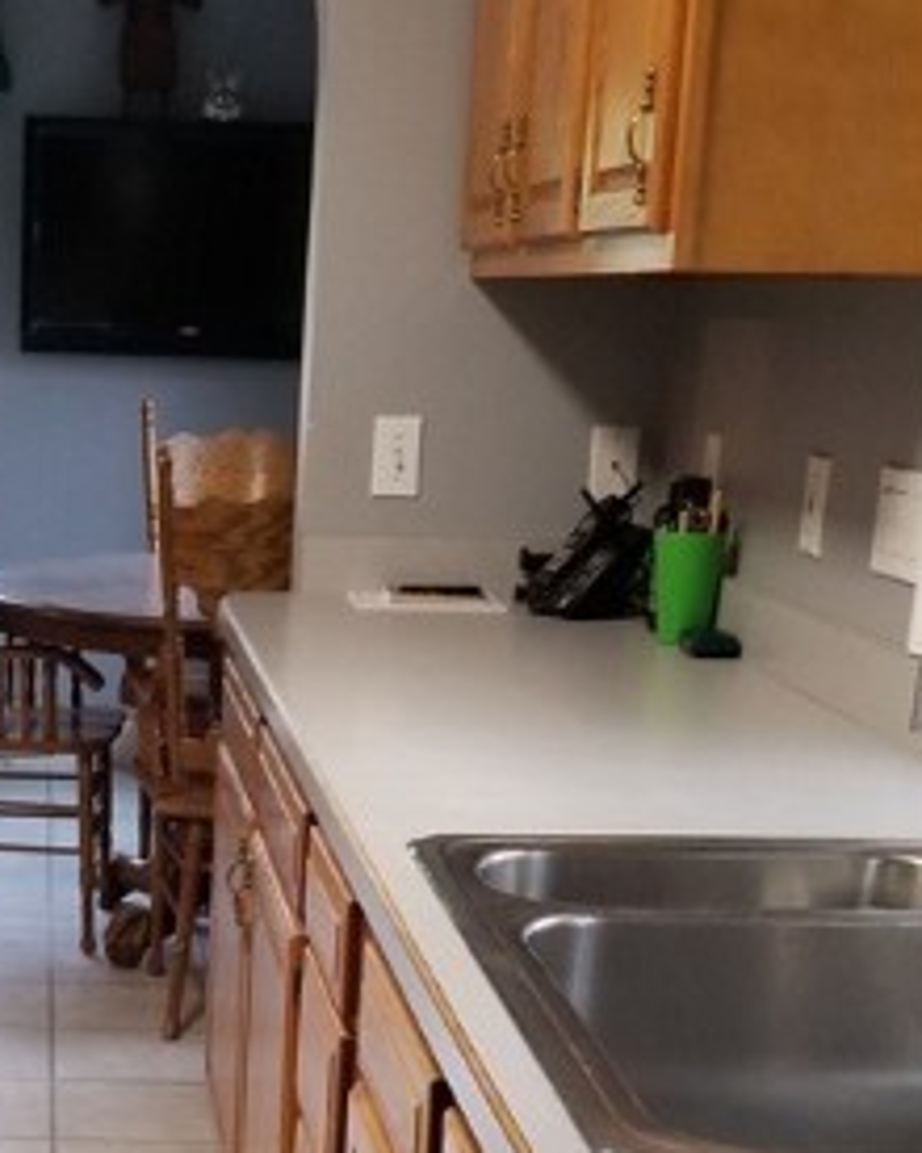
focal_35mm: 71
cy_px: 960
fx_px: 2422
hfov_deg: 21.0
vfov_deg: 26.2
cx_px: 71
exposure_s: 1/30
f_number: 1.7
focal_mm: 4.3
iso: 160
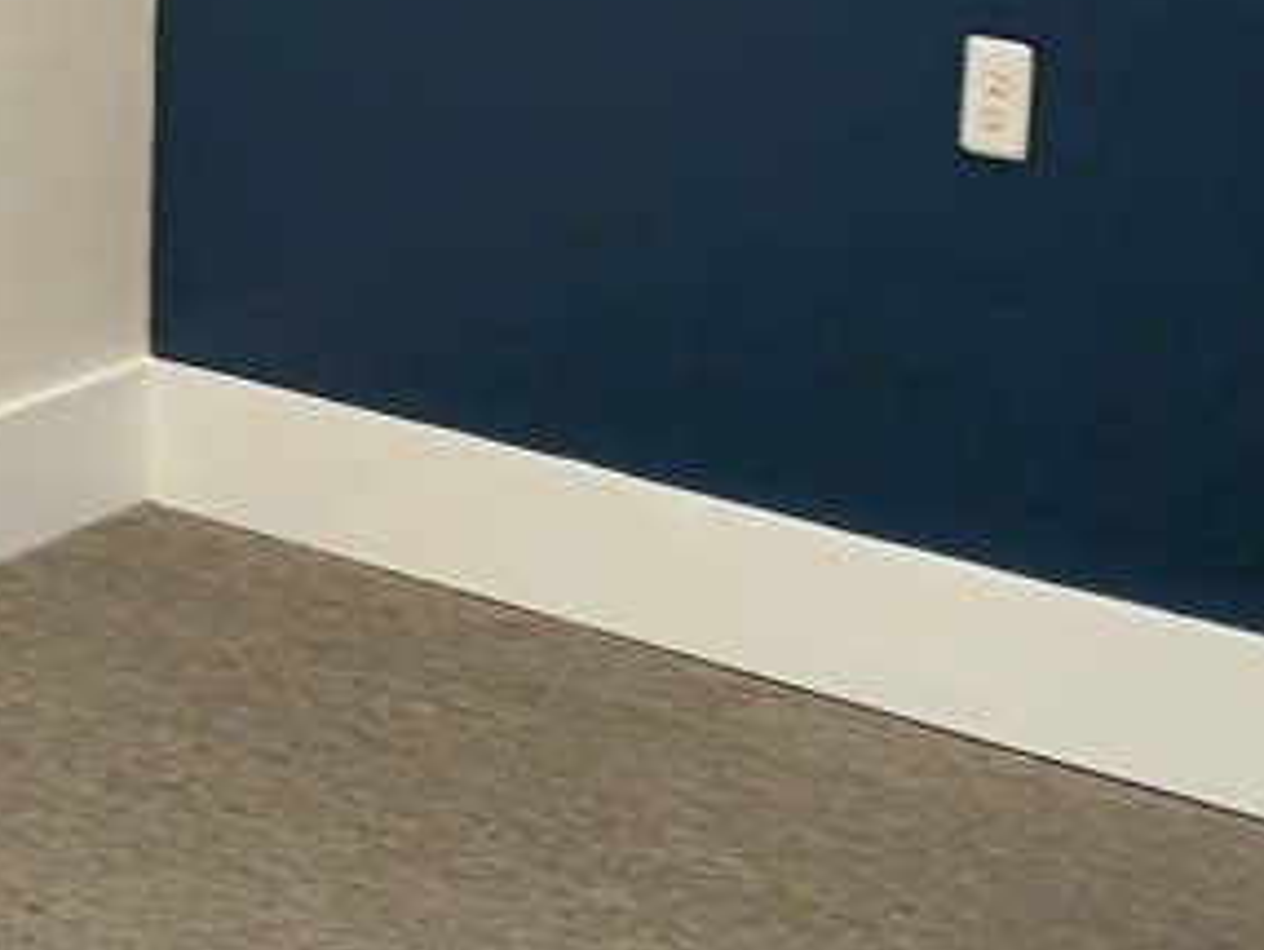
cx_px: 106
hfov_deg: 20.6
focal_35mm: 93
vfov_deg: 15.2
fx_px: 3399
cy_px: -283
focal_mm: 3.98
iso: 160
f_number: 1.8
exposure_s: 1/60.2
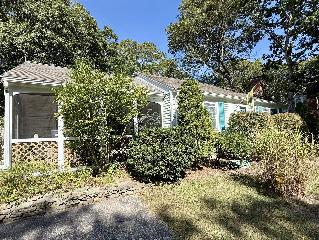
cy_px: 124
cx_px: 165
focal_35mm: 18
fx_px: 166
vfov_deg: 71.6
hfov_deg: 87.7
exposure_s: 1/1211
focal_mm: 2.22
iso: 64
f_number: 2.2
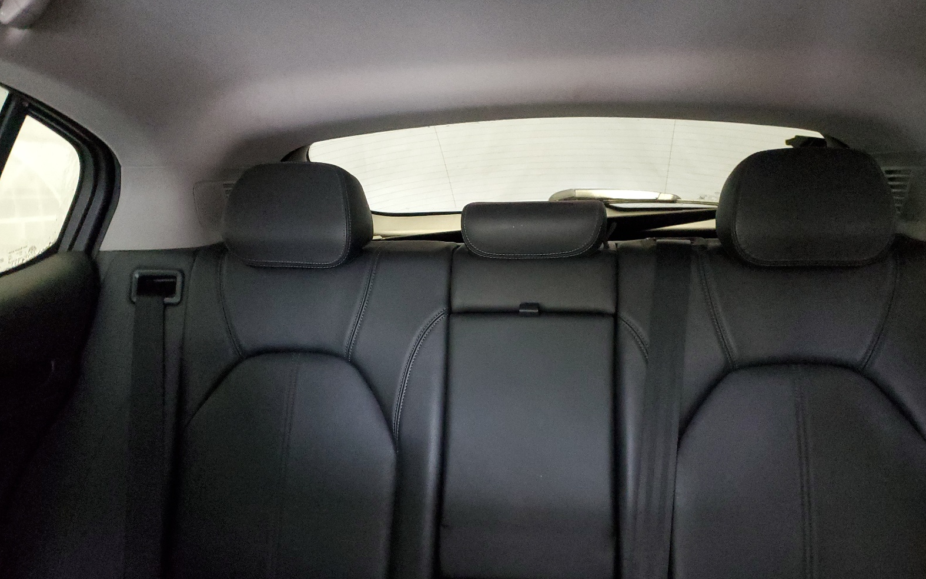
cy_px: 312
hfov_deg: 66.5
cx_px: 460
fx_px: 707
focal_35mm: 28
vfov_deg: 44.5
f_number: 1.5
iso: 681
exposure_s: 1/15
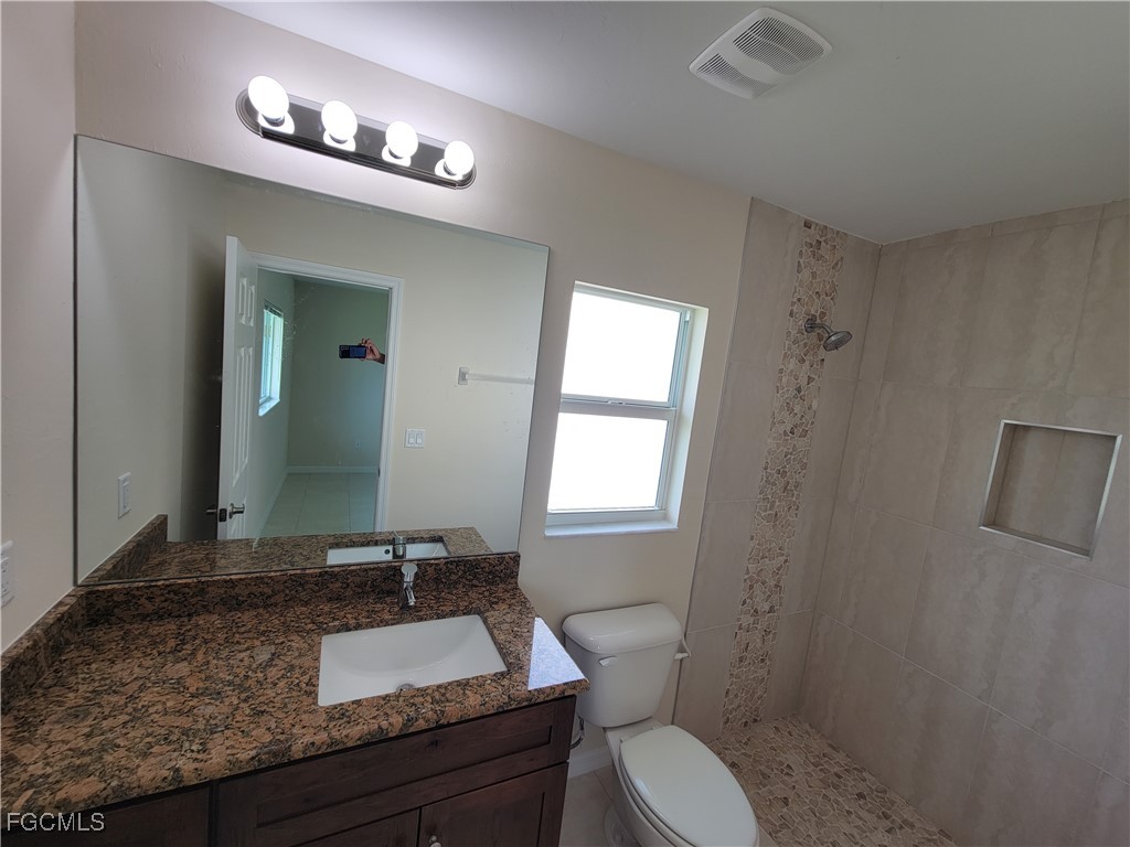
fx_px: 424
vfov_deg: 89.9
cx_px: 565
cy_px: 424
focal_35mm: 13
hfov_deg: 106.2
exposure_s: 1/120
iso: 50
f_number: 2.2
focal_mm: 2.2
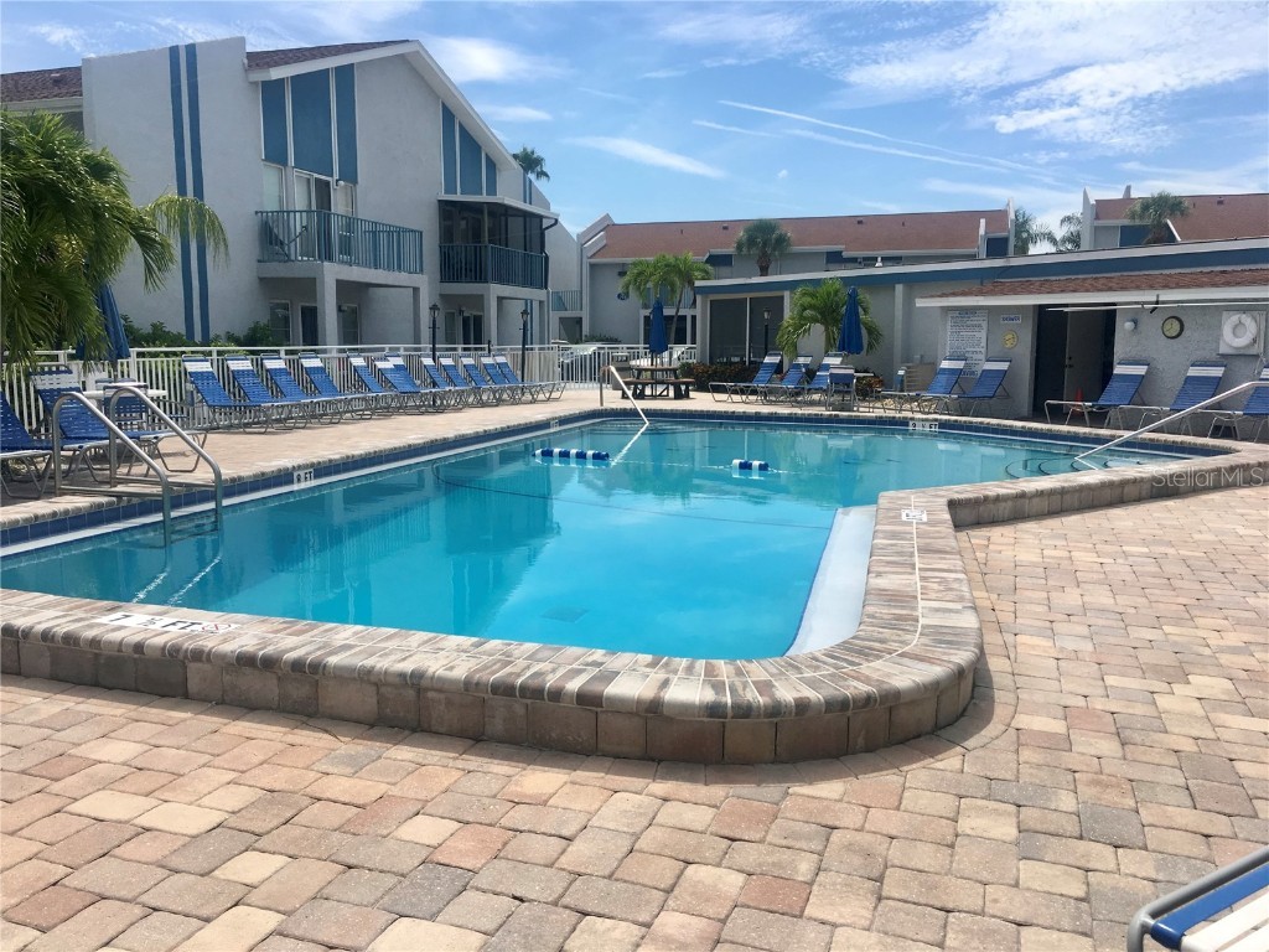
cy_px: 476
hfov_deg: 61.7
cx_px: 634
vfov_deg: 48.2
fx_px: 1063
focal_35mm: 29
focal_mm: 4.15
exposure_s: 1/2404
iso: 25
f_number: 2.2
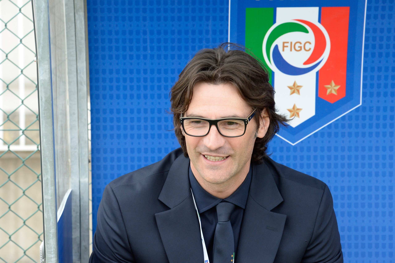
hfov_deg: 12.8
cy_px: 132
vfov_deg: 8.6
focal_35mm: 160
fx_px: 1755
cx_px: 198
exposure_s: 1/200
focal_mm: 160
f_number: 11
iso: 1250
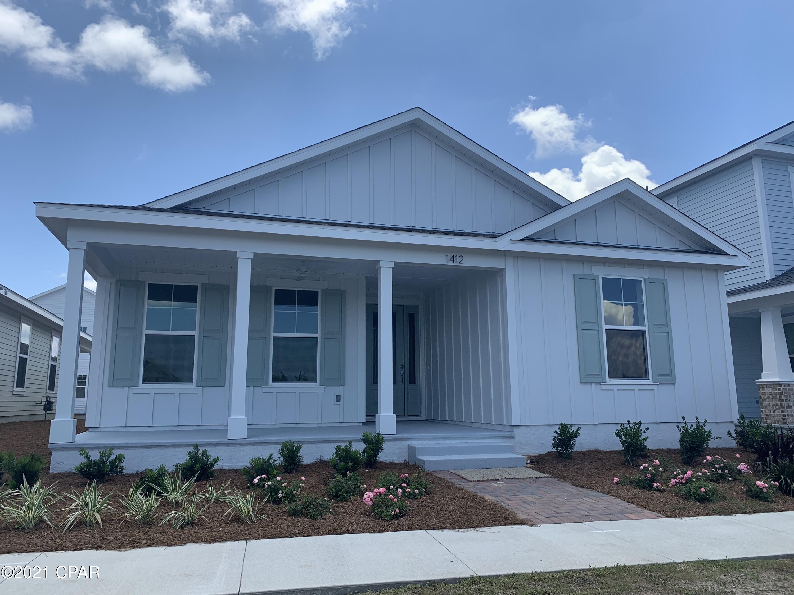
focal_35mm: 26
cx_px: 397
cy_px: 298
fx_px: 596
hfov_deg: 67.3
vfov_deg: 53.1
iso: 25
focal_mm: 4.25
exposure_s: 1/1845
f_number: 1.8
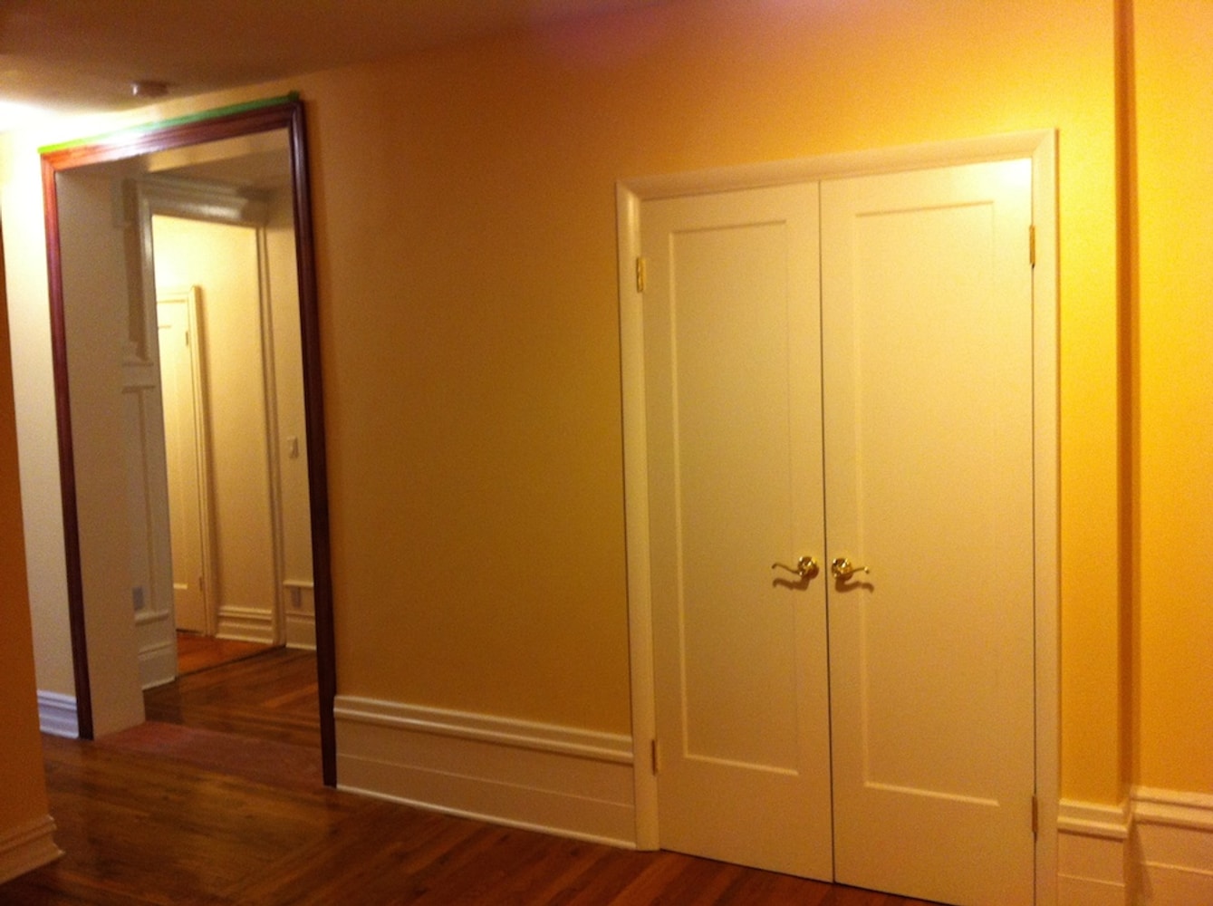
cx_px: 606
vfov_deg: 40.6
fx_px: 1225
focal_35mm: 35
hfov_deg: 52.7
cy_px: 453
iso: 200
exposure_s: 1/15
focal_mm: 3.85
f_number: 2.8
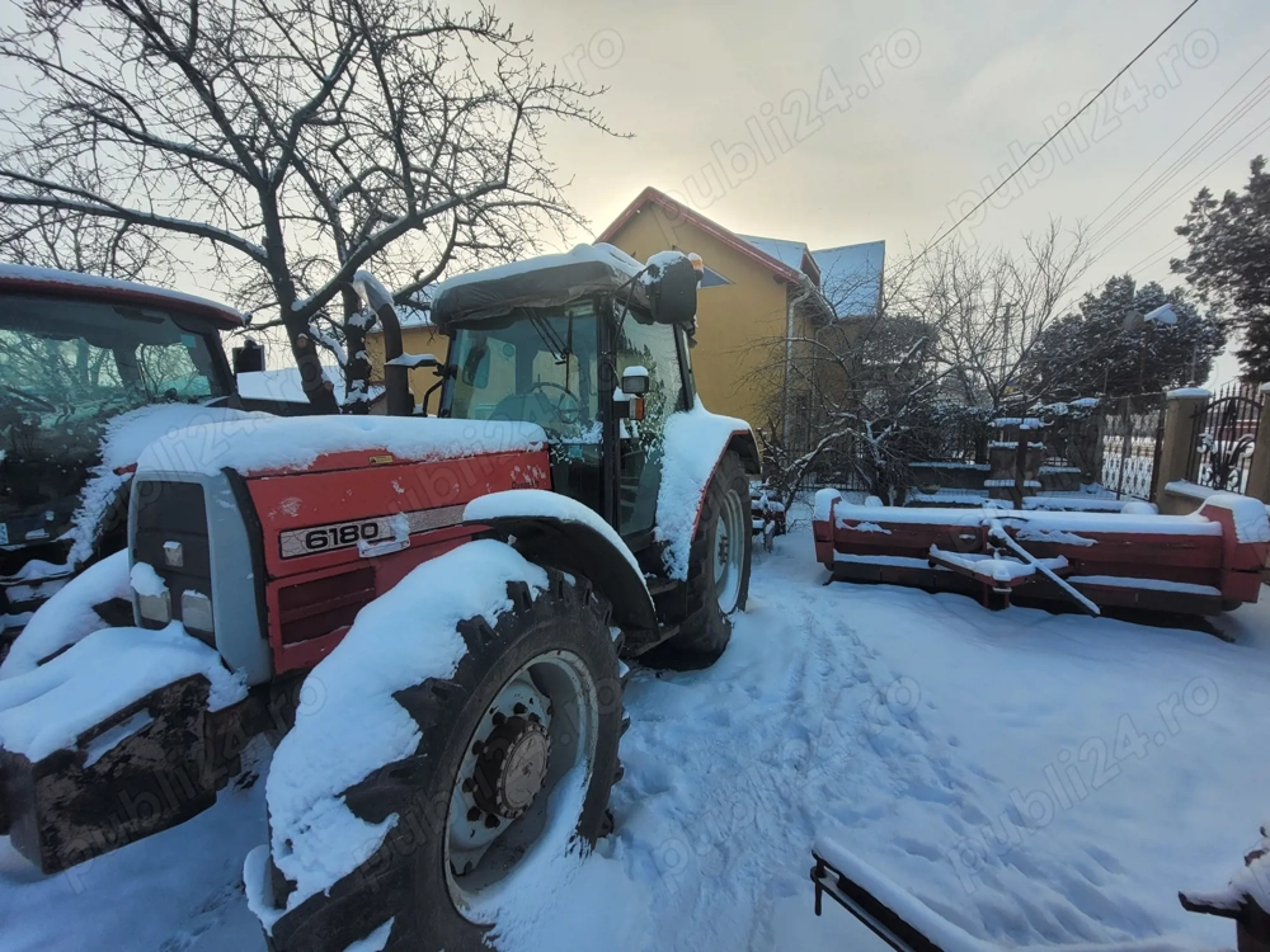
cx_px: 635
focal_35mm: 13
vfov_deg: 89.9
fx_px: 477
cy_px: 476
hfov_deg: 106.2
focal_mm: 1.74
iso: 40
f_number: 2.2
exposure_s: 1/1414
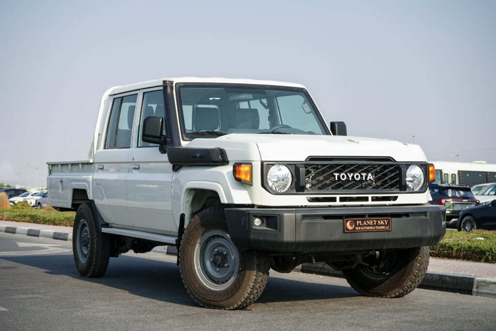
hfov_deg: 28.8
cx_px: 248
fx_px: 965
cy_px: 166
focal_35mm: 70
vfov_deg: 19.5
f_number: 8
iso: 500
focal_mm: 70
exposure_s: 1/1000
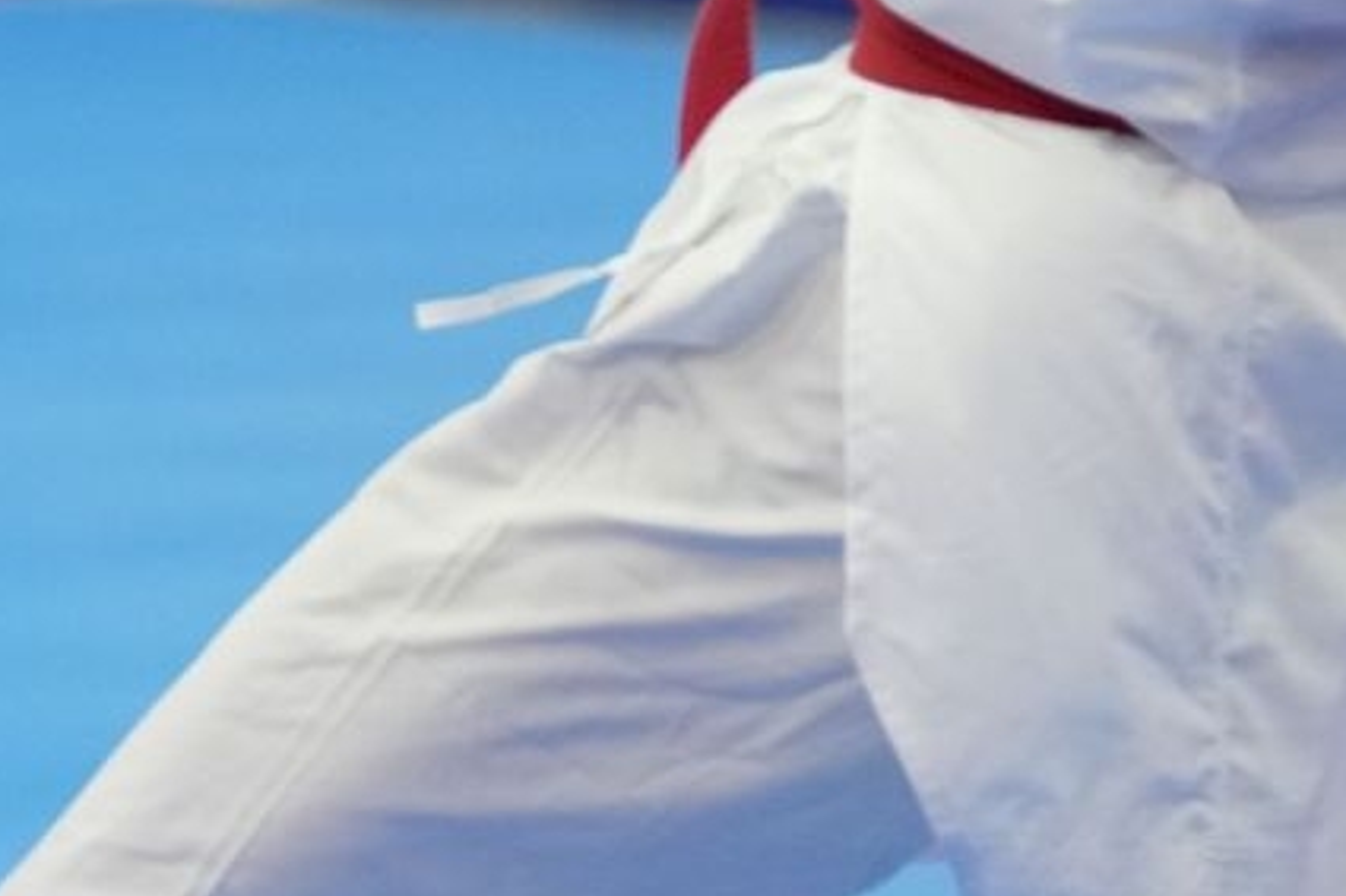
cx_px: -412
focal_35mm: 640
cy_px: -481
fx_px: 23918
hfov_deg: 3.2
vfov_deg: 2.1
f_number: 2.8
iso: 2500
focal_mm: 151
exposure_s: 1/1000
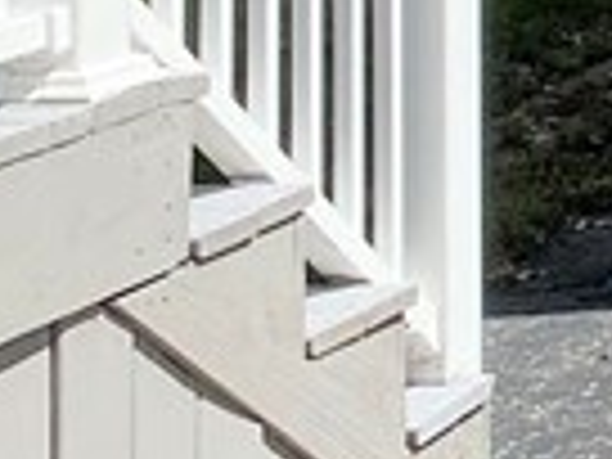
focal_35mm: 196
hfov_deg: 8.2
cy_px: -668
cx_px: 1994
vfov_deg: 7.1
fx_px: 3465
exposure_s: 1/2571
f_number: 1.8
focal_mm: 4.25
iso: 32
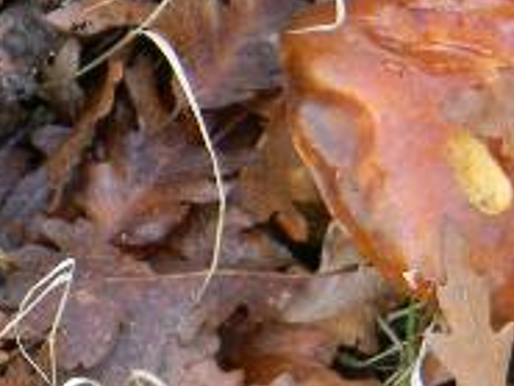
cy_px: 778
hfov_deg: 5.5
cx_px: -286
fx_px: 5319
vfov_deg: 4.1
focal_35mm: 358
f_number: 4.5
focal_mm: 15.1
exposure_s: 1/30
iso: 288
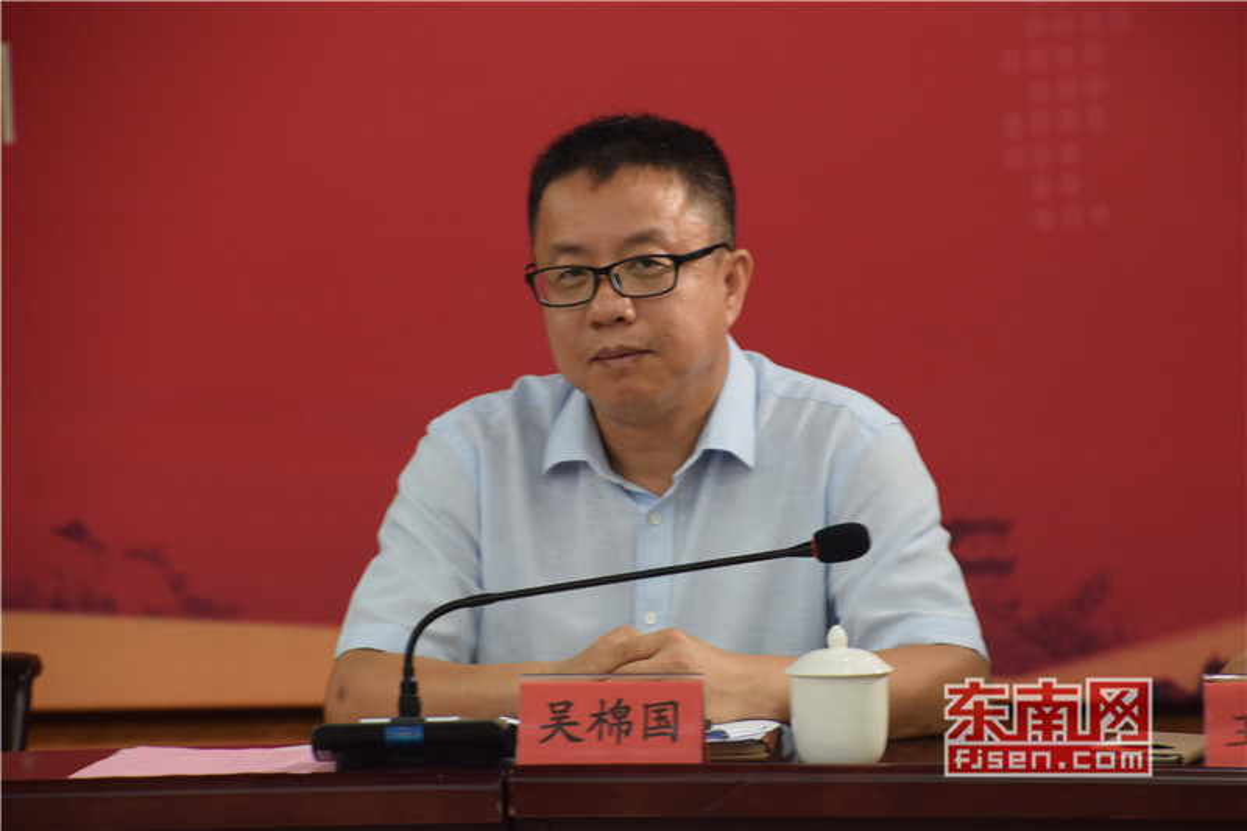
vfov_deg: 6.8
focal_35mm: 202
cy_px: 416
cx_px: 624
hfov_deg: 10.2
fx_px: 7012
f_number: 6
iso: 1250
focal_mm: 135
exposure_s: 1/15
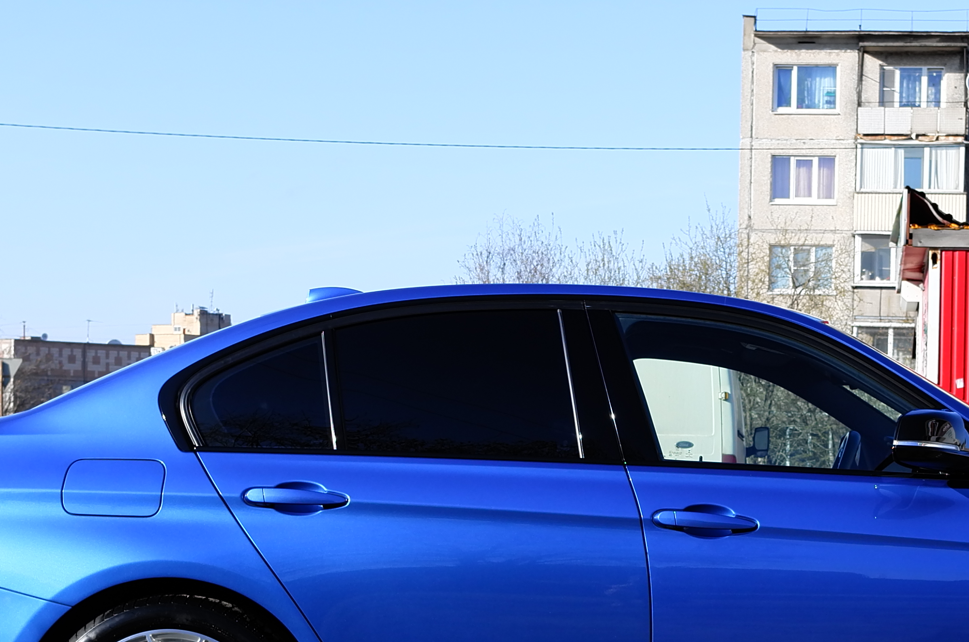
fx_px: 1988
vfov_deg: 18.2
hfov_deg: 27.1
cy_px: 505
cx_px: 703
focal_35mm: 74
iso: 100
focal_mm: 24
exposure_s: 1/320
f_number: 7.1
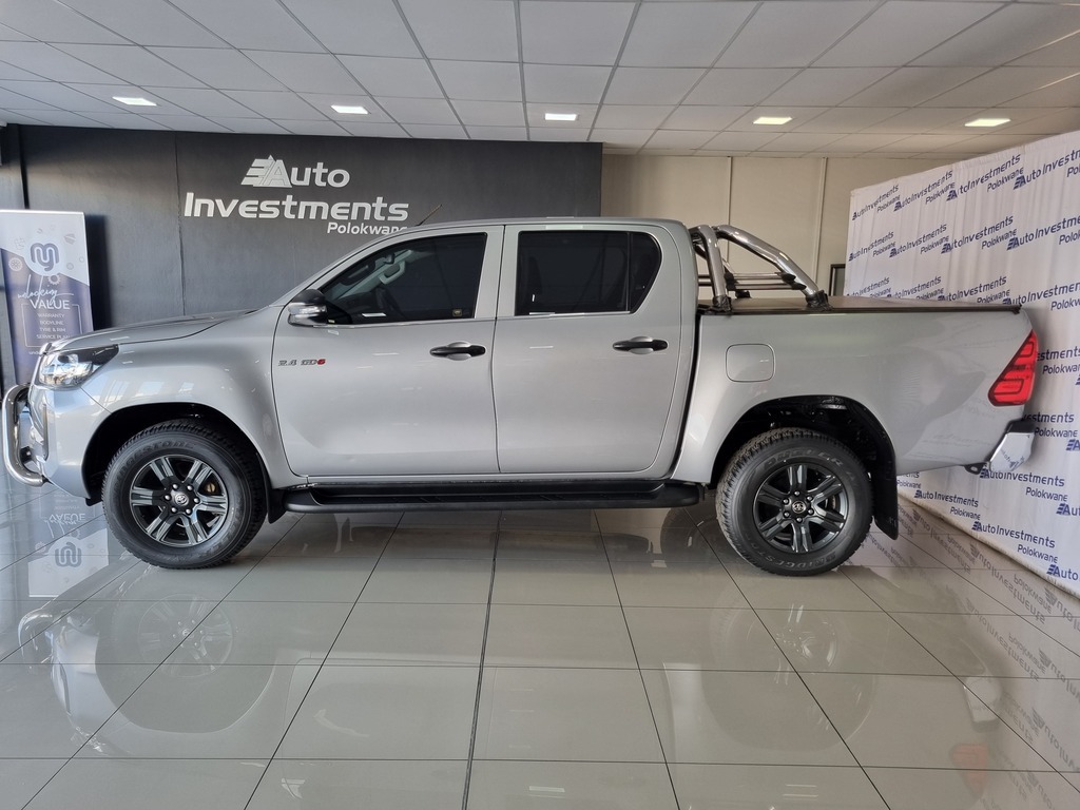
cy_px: 405
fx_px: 811
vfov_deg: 53.1
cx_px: 540
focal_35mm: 26
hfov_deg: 67.3
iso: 80
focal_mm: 5.4
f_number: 1.8
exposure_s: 1/100
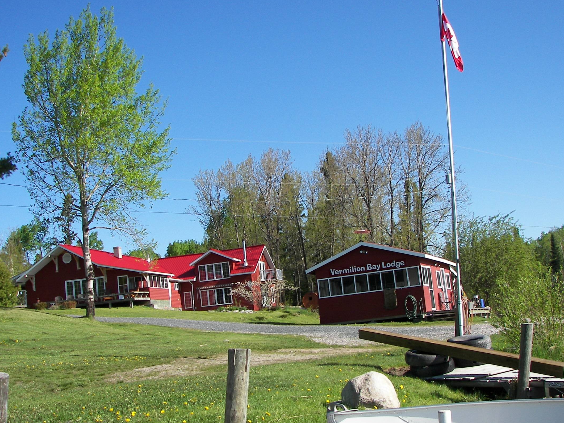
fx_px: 717
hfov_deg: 42.9
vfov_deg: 32.9
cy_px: 221
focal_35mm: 44
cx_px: 287
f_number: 2.8
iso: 50
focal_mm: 6
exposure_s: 1/640
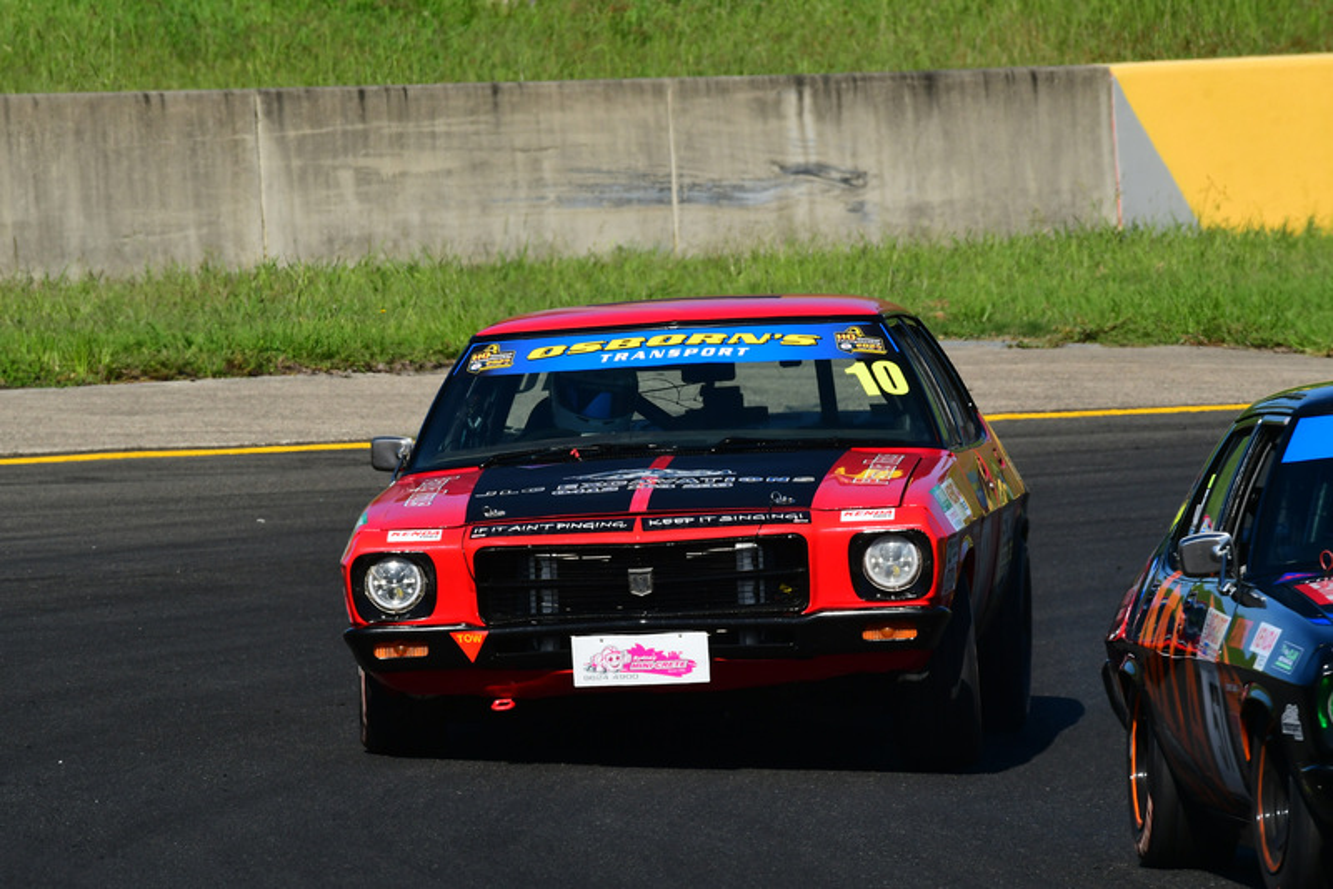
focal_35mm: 525
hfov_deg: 3.9
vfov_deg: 2.6
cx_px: 666
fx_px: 19446
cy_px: 444
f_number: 13
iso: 400
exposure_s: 1/640
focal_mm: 350
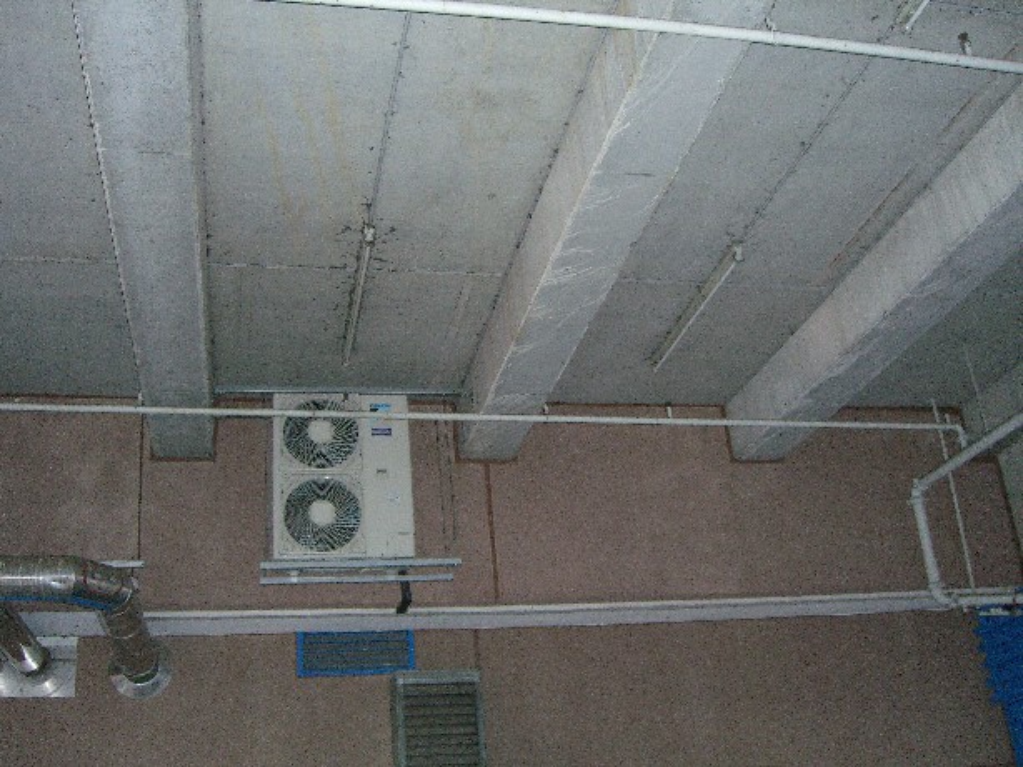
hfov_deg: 49.0
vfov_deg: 37.7
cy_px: 384
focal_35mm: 38
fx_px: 1123
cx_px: 512
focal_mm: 7.9
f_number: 2.8
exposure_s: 1/60
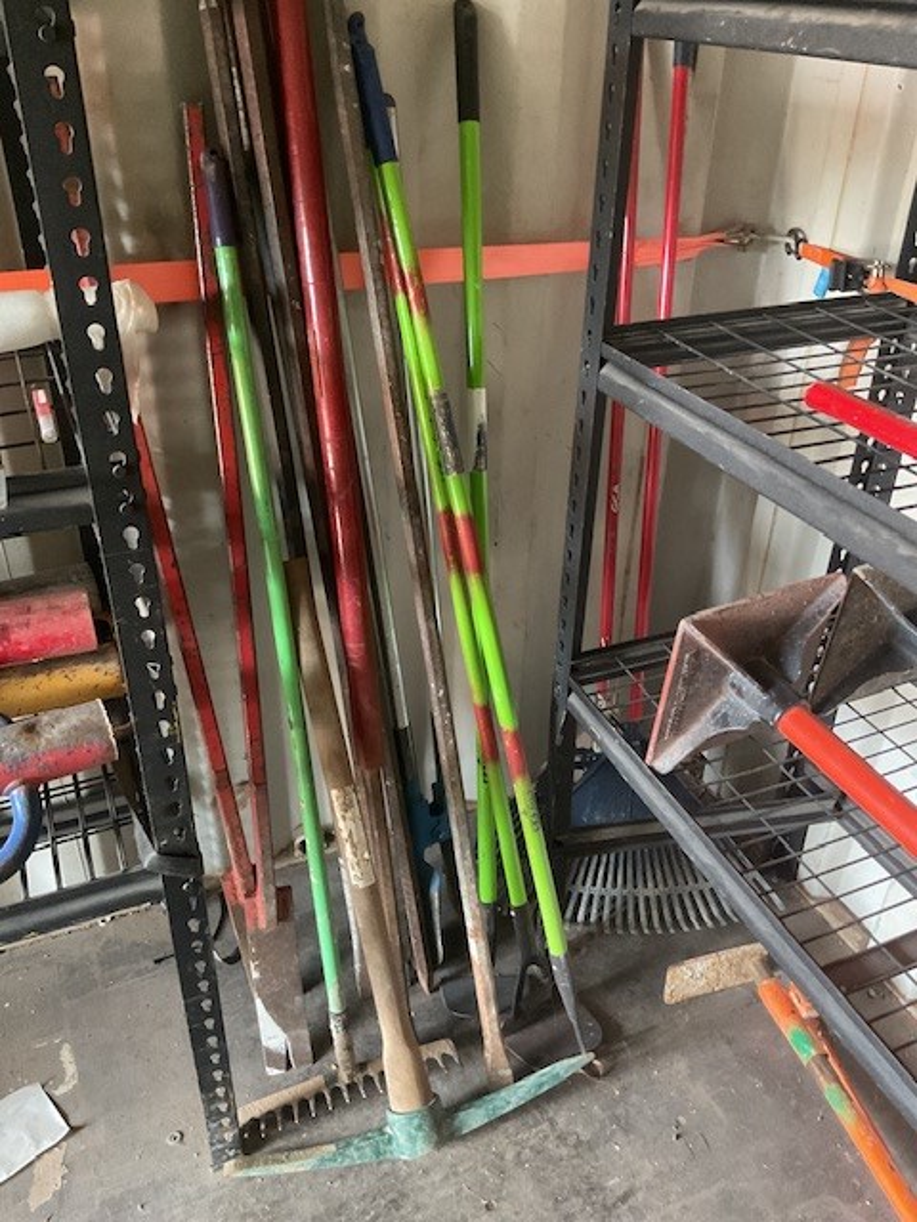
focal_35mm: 29
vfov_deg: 61.7
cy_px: 611
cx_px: 458
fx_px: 1024
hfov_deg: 48.2
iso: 400
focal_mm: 3
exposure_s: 1/30
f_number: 1.8
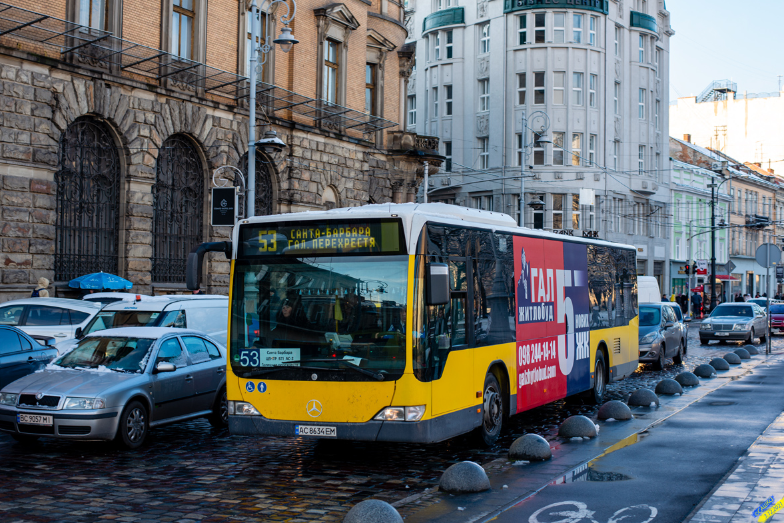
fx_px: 1111
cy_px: 258
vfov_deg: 26.5
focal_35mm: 51
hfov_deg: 38.9
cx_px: 392
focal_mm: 50
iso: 200
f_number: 4.5
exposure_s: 1/160
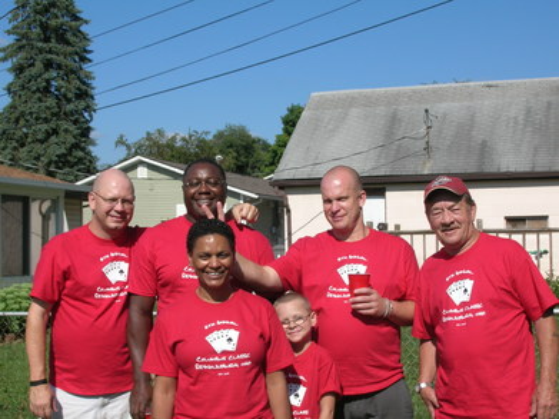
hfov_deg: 33.2
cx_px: 280
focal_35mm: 58
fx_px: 936
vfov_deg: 25.2
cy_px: 210
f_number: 5.9
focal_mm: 9.7
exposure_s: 1/484
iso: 71
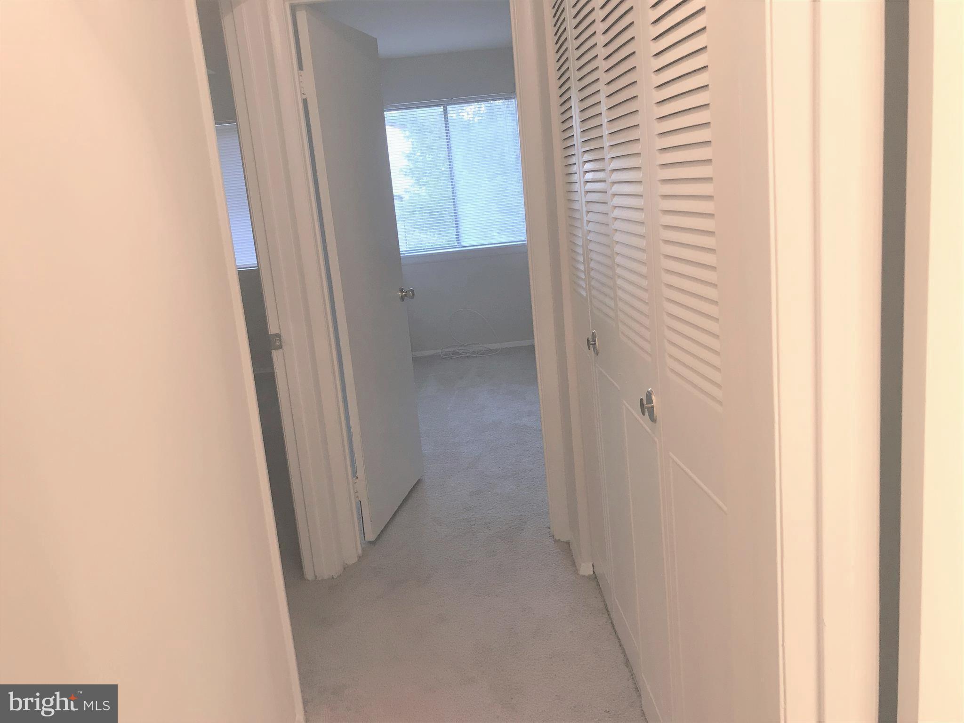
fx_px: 780
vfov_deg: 49.7
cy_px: 362
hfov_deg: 63.4
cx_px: 482
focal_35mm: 28
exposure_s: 1/17
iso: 40
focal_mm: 3.99
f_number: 1.8
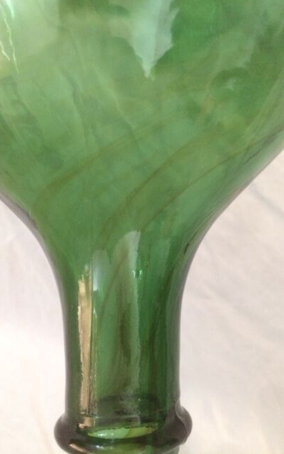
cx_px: 147
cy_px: 227
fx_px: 384
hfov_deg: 40.6
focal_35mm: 31
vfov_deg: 61.2
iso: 320
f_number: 2.2
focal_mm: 4.15
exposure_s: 1/17
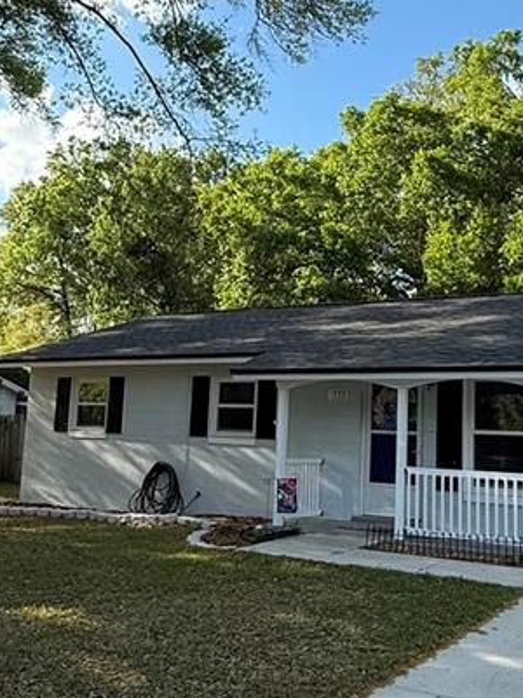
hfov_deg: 34.3
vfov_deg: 44.8
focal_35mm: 42
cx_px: 303
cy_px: 321
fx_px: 846
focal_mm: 2.22
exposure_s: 1/901
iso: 64
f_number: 2.2
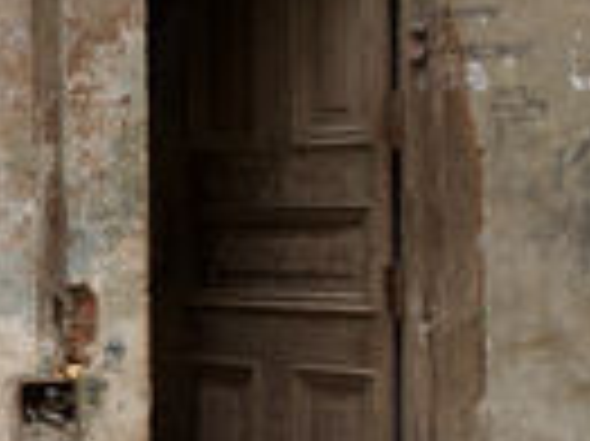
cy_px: 209
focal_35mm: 106
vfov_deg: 13.9
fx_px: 1805
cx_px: -590
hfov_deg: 15.1
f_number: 4
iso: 200
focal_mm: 18
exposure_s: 1/160
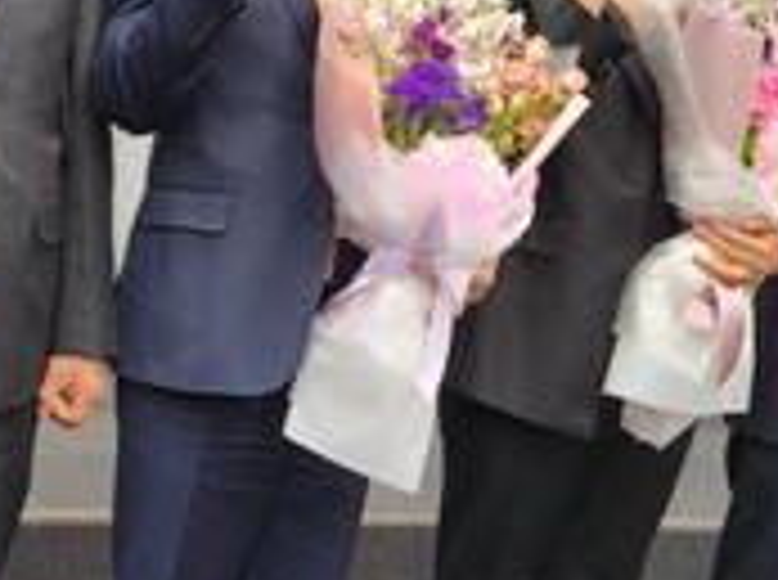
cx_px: 135
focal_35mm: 80
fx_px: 1794
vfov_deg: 18.3
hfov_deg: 24.0
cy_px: 207
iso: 200
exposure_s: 1/120
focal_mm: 5.4
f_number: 1.8
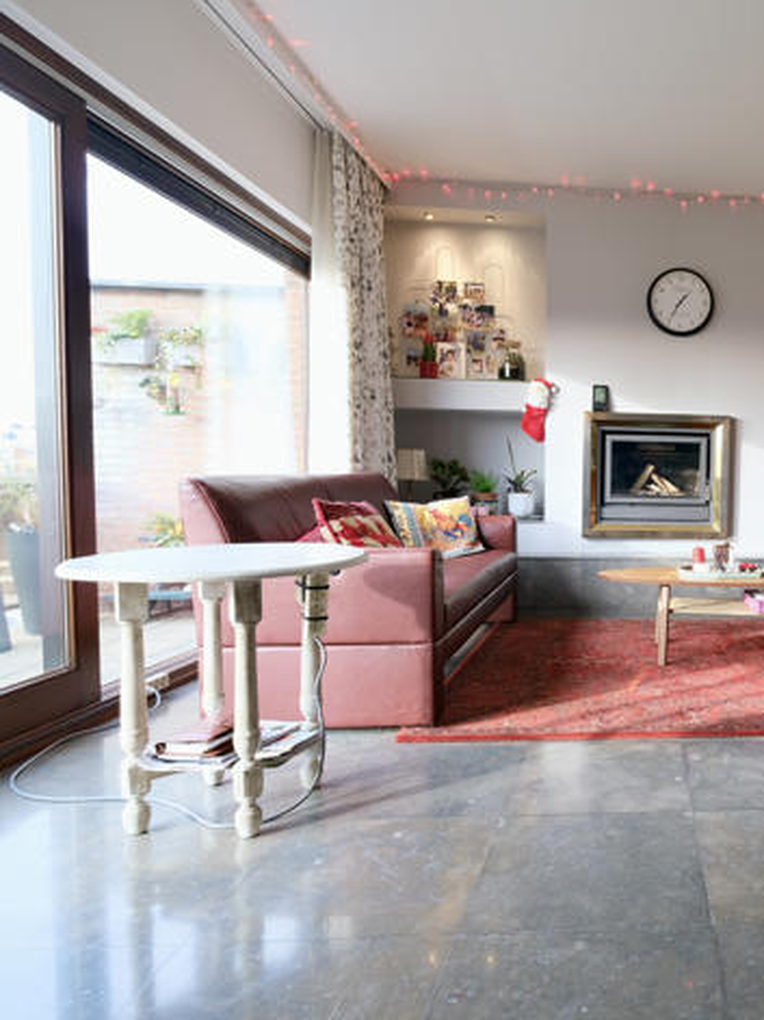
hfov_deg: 48.2
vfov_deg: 69.4
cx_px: 710
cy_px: 518
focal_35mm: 25
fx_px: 736
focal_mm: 11.5
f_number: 4
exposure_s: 1/40
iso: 320
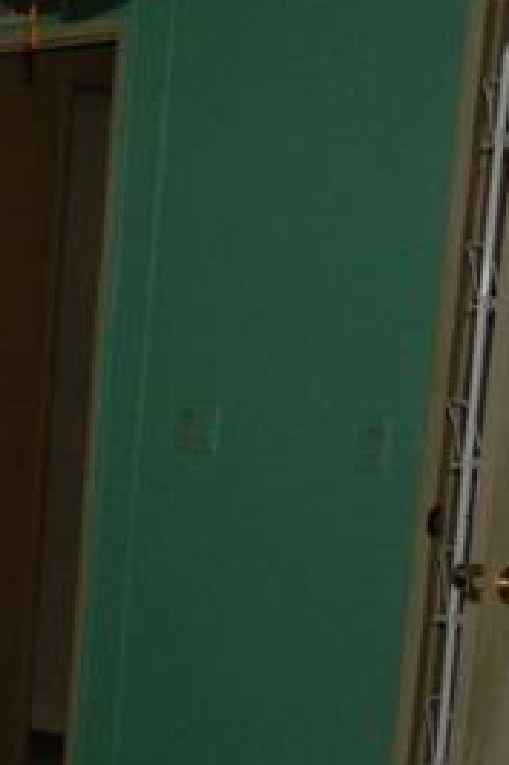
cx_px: -449
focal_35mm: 93
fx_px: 1975
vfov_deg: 21.6
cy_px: 649
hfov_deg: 13.1
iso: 200
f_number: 3.2
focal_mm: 5.1
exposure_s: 1/30
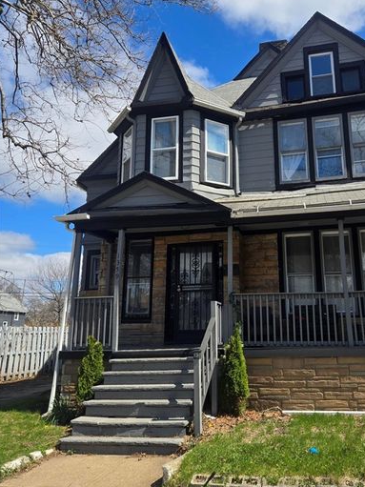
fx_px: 422
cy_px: 226
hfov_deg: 46.3
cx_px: 233
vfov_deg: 59.9
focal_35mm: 30
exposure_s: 1/1645
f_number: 1.8
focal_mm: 5.4
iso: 25
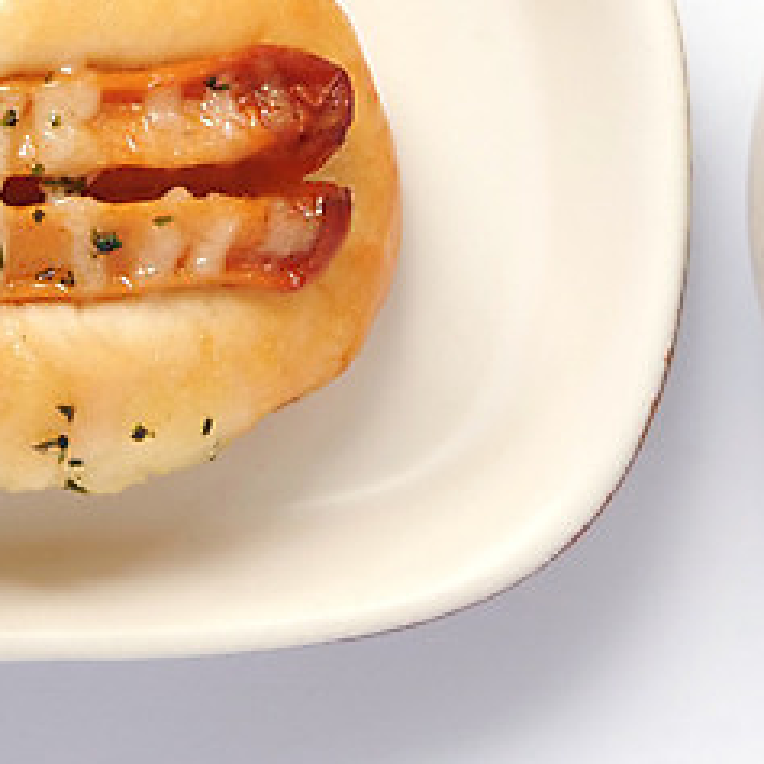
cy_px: 206
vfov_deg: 6.6
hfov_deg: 6.6
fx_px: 6592
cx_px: 338
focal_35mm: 264
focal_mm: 82
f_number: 11
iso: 100
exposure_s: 1/14
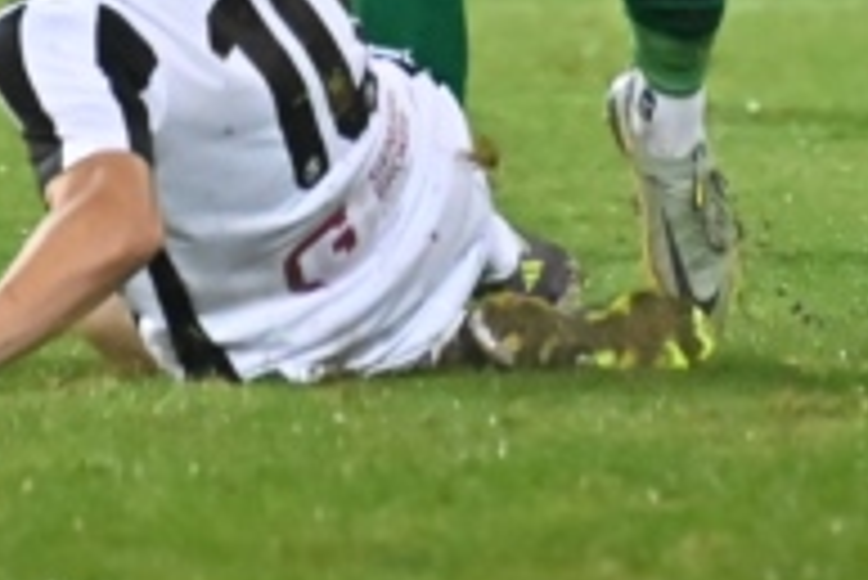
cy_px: -636
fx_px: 61262
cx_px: 724
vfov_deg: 0.5
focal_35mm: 2539
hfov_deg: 0.8
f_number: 6.3
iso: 10000
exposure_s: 1/1250
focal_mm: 480
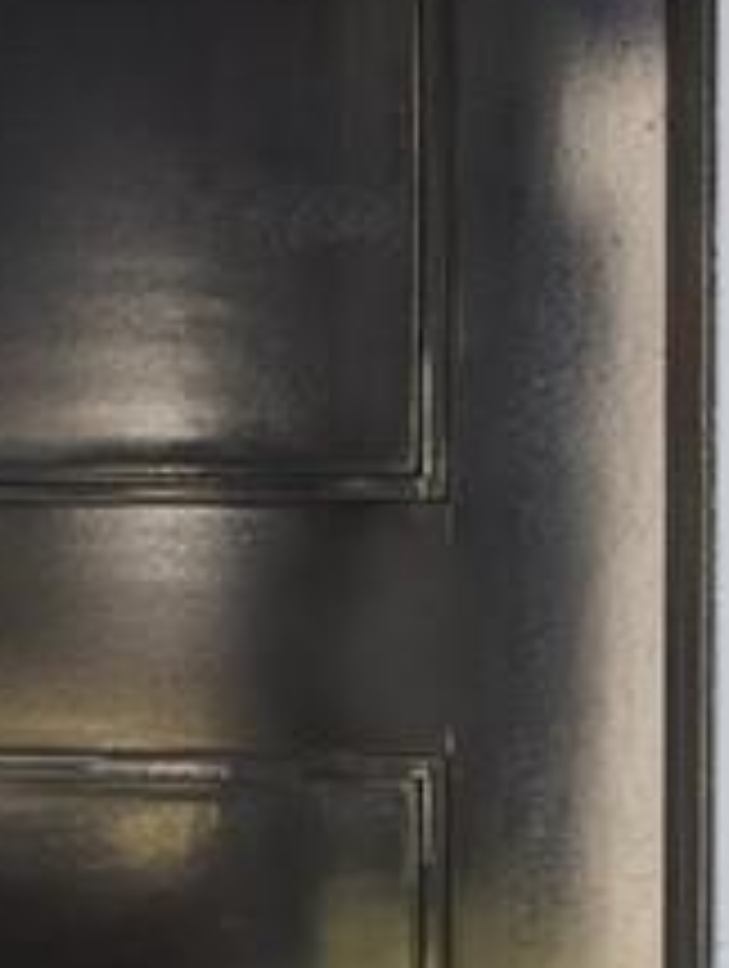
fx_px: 8315
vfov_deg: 6.6
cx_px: -248
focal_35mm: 297
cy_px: 38
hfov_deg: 5.0
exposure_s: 1/100
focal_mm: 20
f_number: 7.1
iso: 200
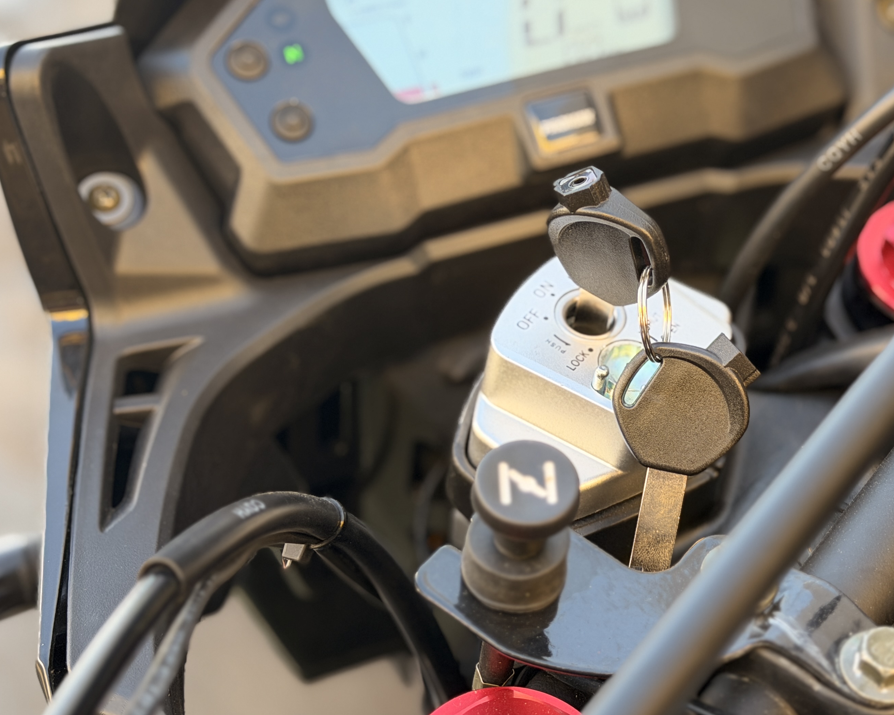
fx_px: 1905
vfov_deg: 21.2
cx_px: 541
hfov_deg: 26.4
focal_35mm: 72
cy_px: 226
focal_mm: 6.76
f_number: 1.78
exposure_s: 1/186
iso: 64
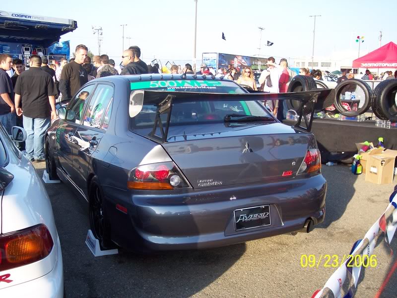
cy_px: 149
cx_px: 198
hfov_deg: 49.0
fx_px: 436
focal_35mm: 38
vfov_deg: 37.7
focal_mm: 8
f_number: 2.8
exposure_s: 1/500
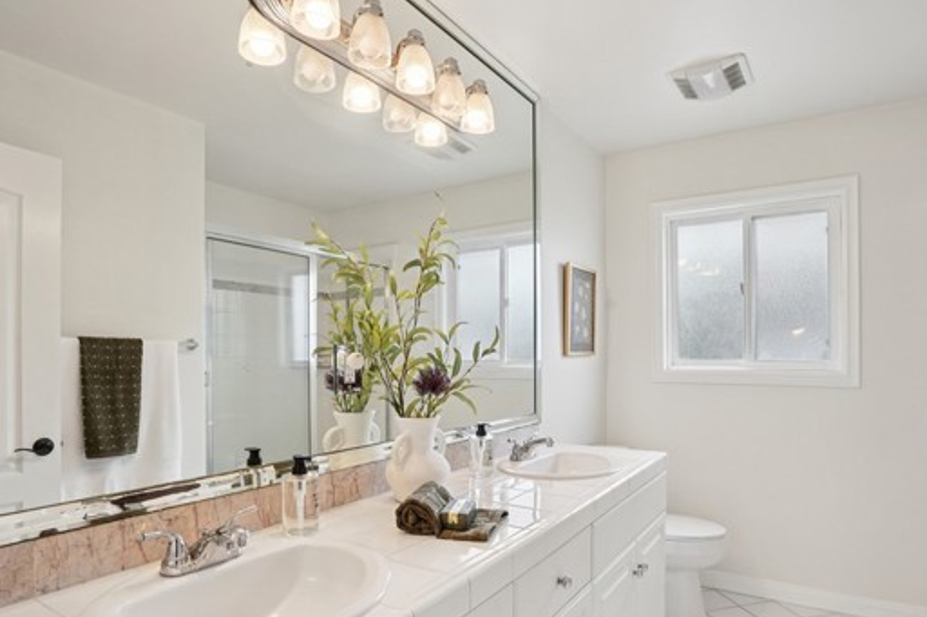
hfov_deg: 83.9
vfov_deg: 61.4
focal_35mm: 20
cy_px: 369
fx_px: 515
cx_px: 492
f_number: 8
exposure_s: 1/60
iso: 400
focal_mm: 16
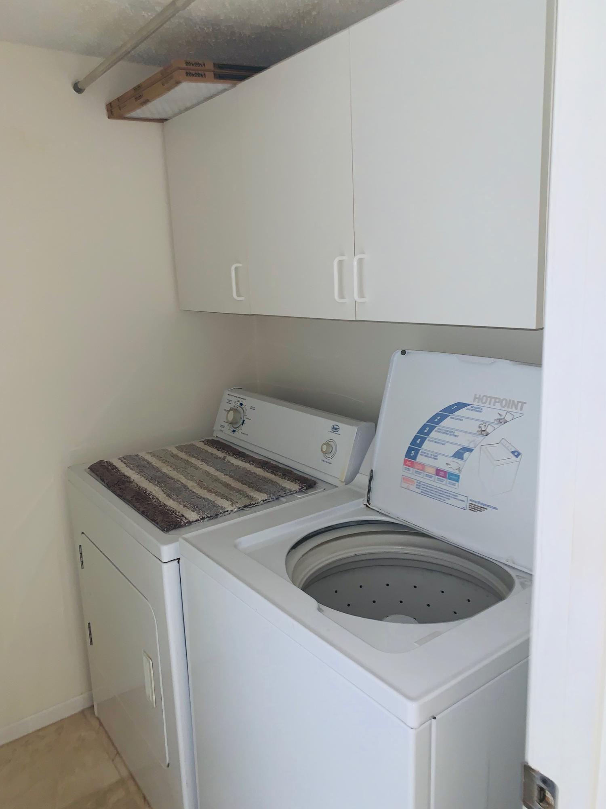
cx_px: 303
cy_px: 404
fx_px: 607
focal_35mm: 26
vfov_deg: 67.3
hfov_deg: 53.1
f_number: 1.8
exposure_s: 1/5
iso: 50
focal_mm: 4.25
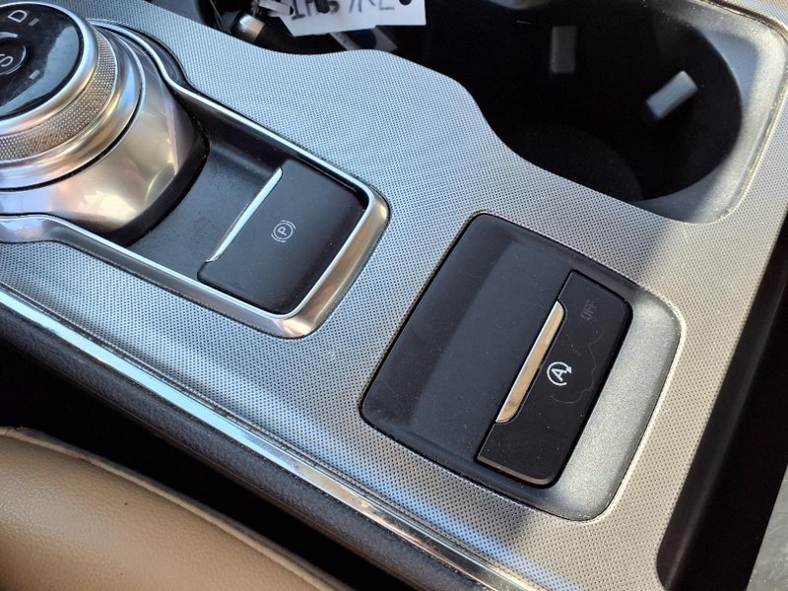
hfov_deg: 65.3
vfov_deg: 51.4
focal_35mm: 27
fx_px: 615
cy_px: 296
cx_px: 394
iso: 40
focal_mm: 3.58
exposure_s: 1/238
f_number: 1.9
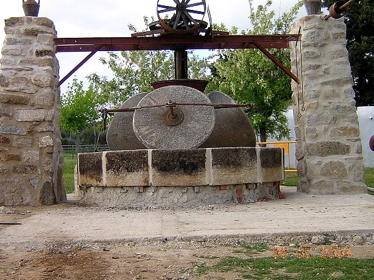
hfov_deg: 33.2
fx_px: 627
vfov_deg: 25.2
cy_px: 127
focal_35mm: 58
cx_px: 167
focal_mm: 6.6
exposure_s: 1/273
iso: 100
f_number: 3.1
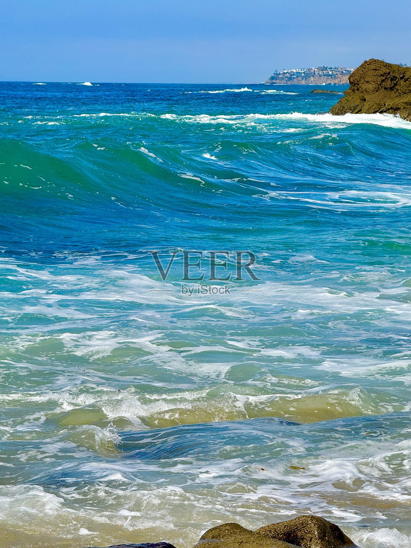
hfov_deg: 12.3
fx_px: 1900
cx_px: 206
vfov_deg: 16.4
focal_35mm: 120
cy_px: 274
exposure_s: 1/2611
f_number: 2.8
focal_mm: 15.66
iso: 50
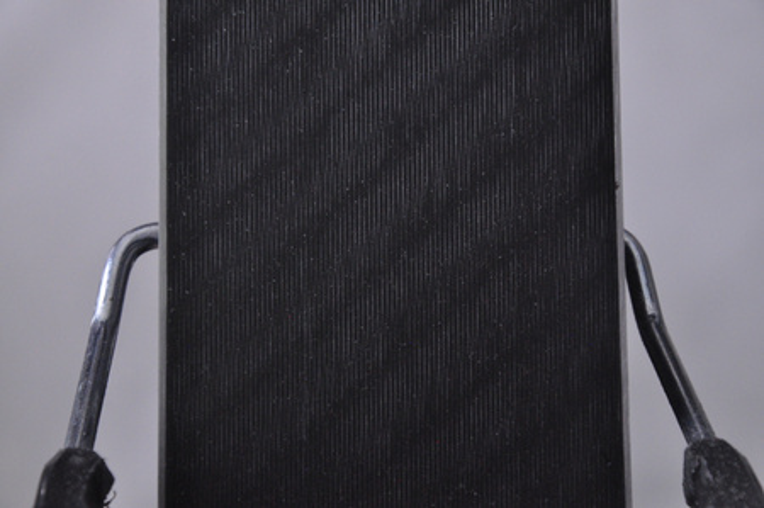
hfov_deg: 13.1
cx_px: 382
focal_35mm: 158
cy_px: 254
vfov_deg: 8.7
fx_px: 3339
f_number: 9.5
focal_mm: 105
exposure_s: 1/125
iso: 3200
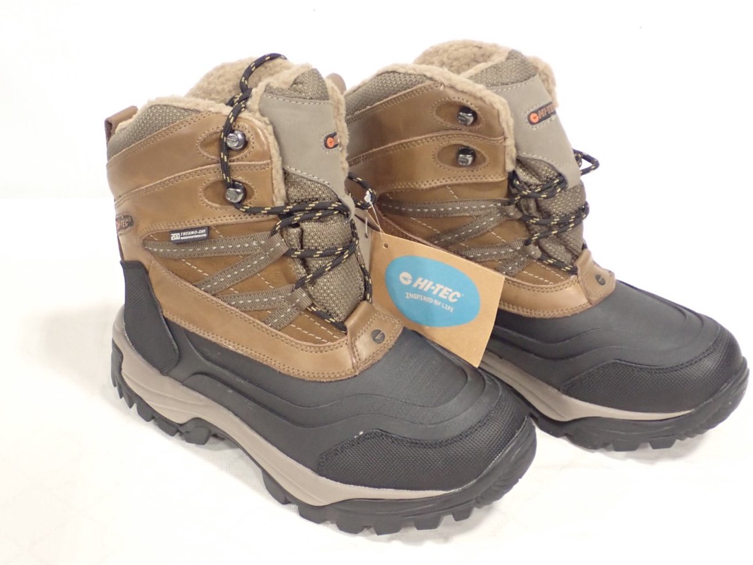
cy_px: 295
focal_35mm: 57
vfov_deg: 25.7
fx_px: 1240
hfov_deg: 33.8
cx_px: 395
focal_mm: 9.01
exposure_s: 1/50
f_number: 3.2
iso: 800
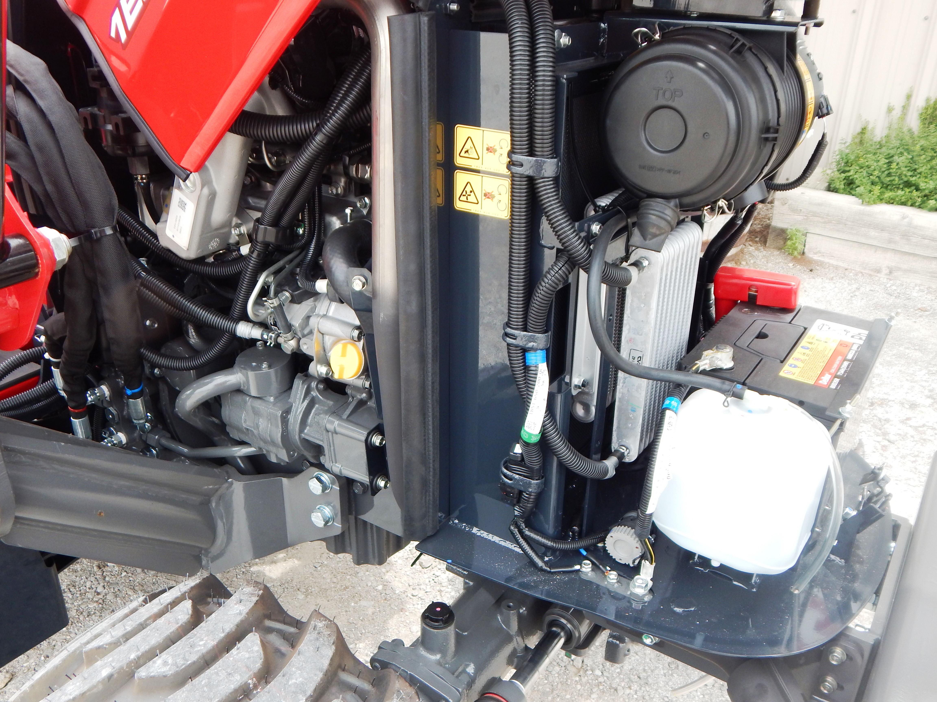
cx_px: 468
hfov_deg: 58.4
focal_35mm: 31
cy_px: 351
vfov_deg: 45.4
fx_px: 839
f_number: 3.2
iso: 125
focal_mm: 5.6
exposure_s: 1/200
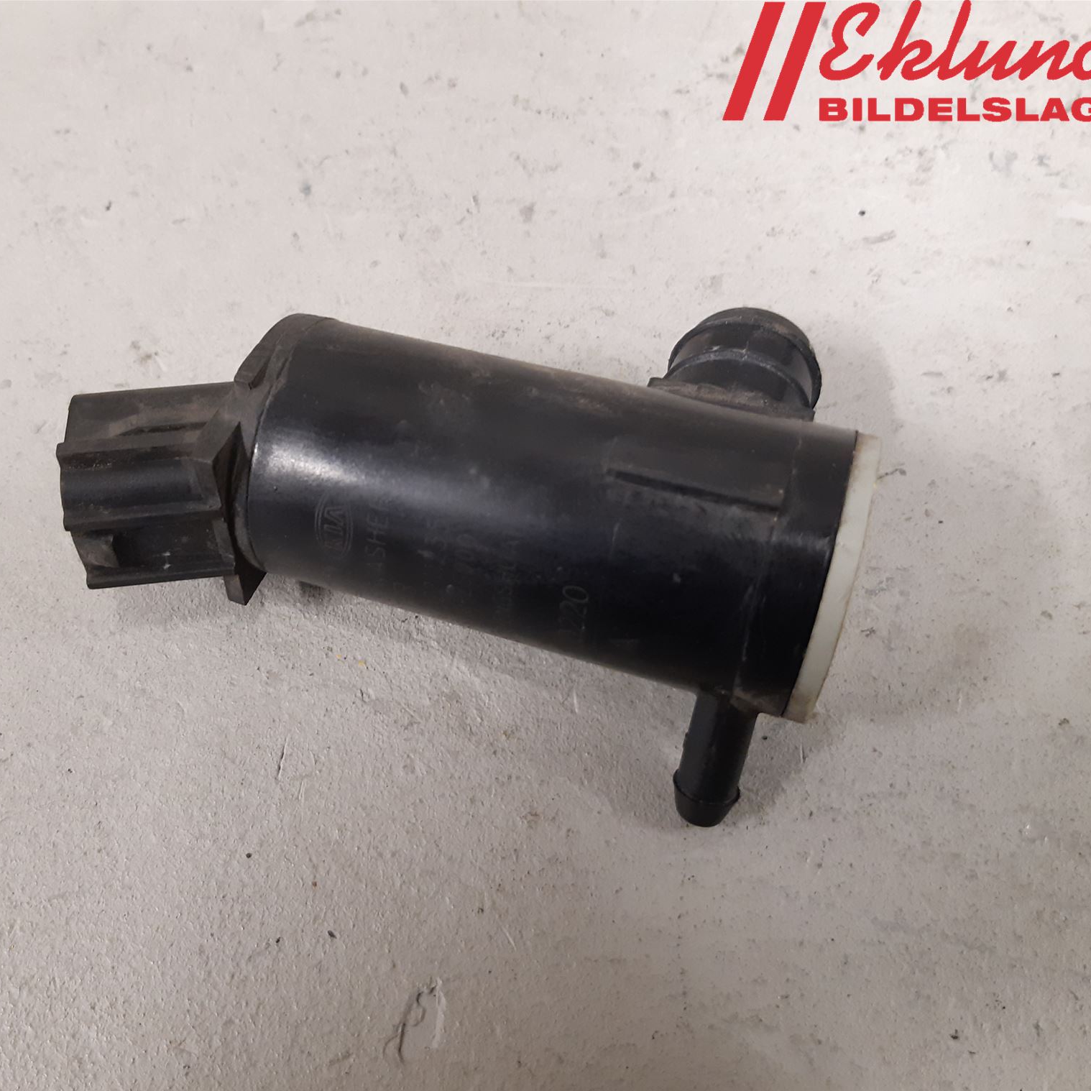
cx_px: 428
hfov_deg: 52.1
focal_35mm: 31
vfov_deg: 52.5
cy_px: 551
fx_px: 1105
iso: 200
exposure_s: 1/33
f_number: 1.7
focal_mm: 3.93
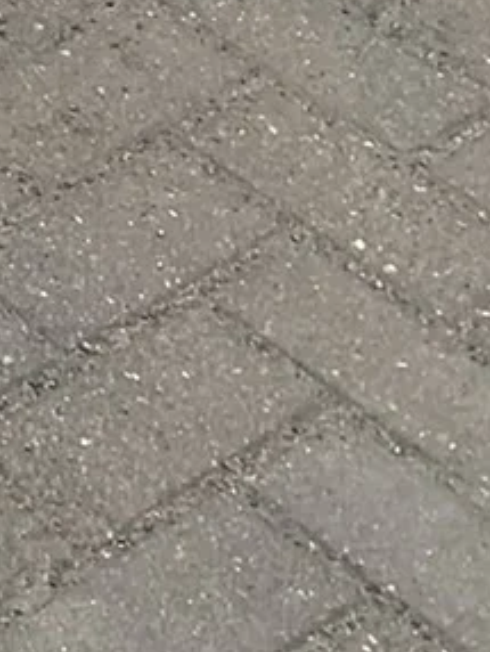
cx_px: -1203
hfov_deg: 6.8
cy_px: -1220
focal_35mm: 186
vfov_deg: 8.9
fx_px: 3505
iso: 25
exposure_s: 1/121
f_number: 1.8
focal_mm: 4.25
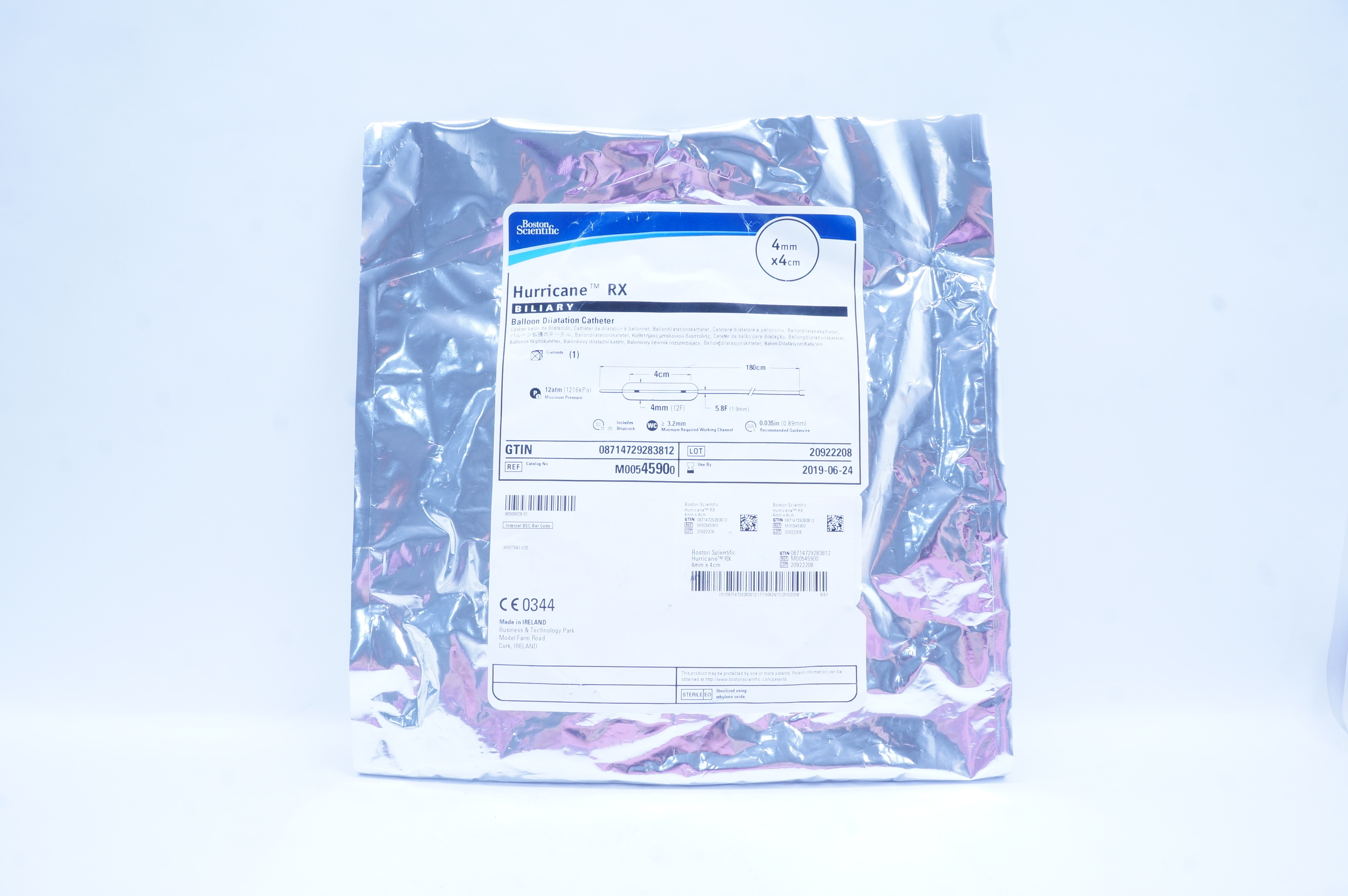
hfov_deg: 67.4
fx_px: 1010
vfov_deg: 47.8
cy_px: 448
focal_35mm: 27
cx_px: 674
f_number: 13
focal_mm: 18
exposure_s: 1/10
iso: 400
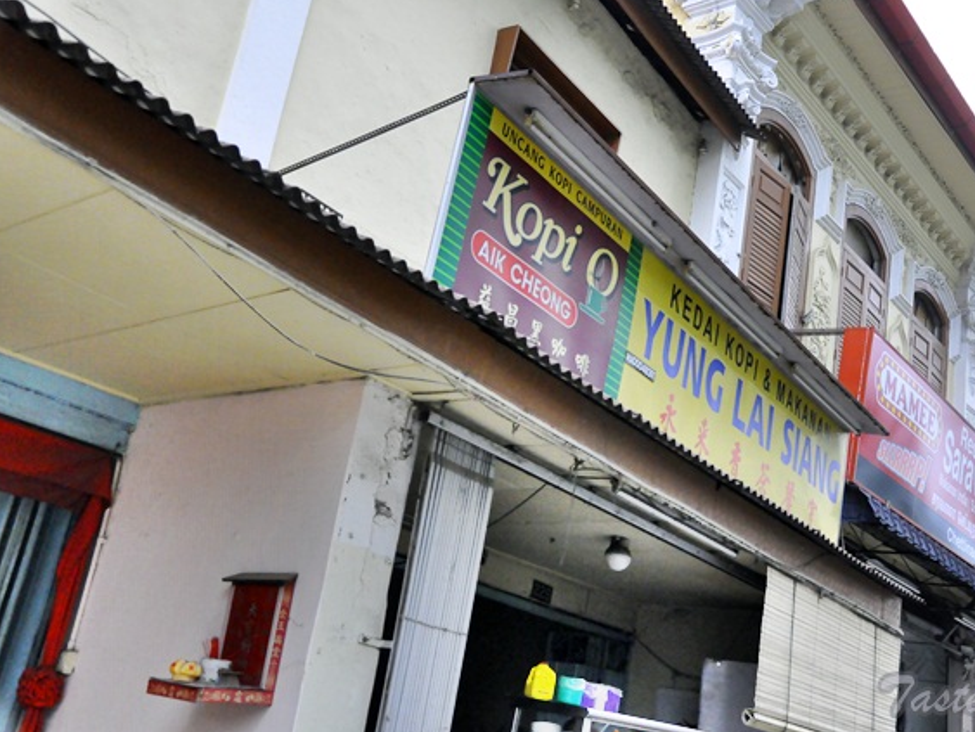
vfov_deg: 34.7
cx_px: 547
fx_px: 1171
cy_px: 363
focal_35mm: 42
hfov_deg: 45.1
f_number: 4
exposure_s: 1/4000
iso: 3200
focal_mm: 25
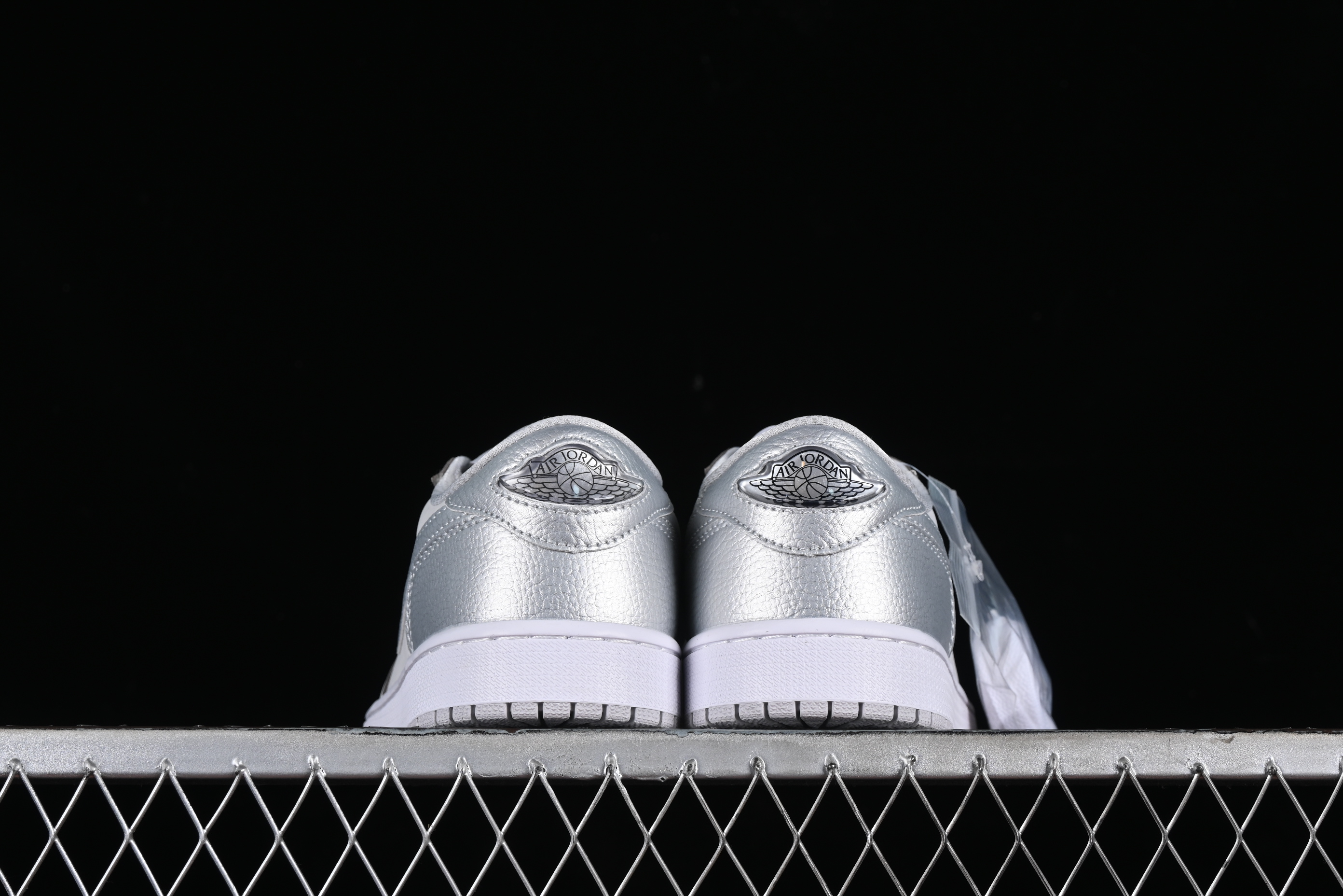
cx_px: 672
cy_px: 448
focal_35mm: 75
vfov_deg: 18.2
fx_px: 2798
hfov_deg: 27.0
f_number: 8
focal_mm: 50
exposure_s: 1/80
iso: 160
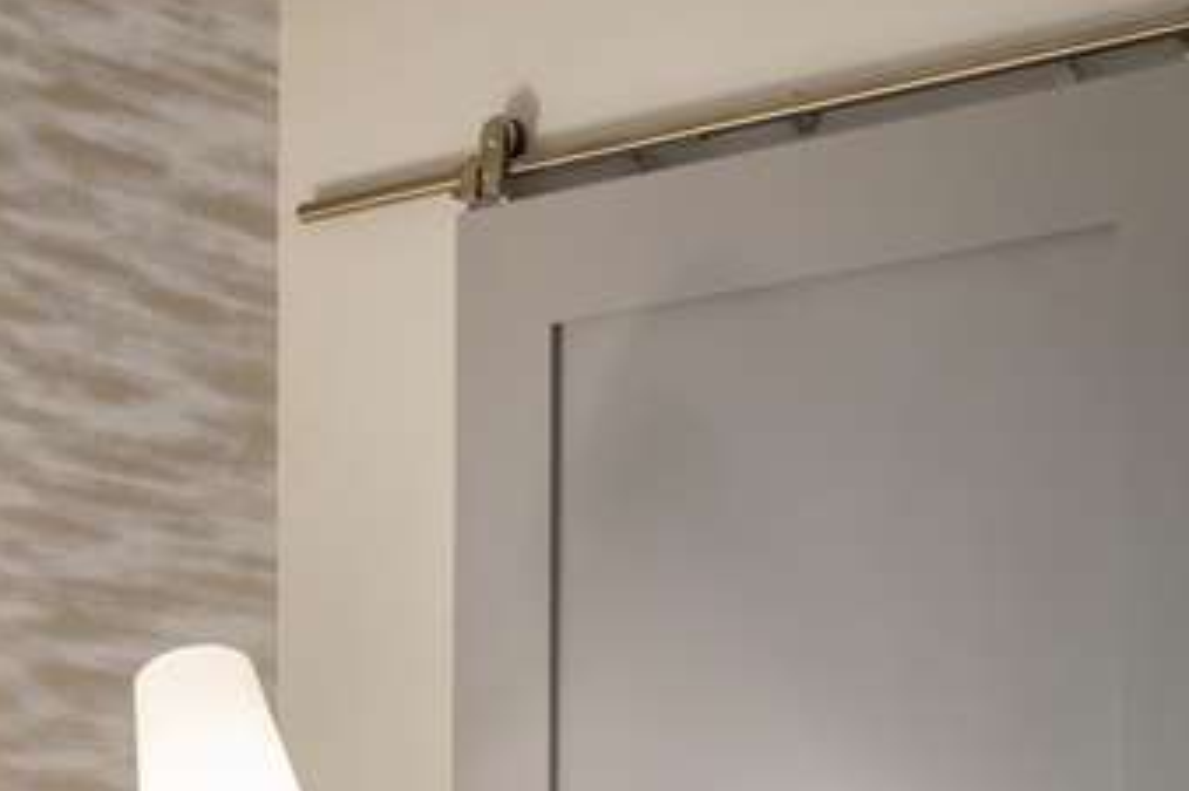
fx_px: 3301
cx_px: 656
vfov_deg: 13.1
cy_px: 1097
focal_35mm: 100
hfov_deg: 20.4
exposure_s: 1/8
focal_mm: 21.9
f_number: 8
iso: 320
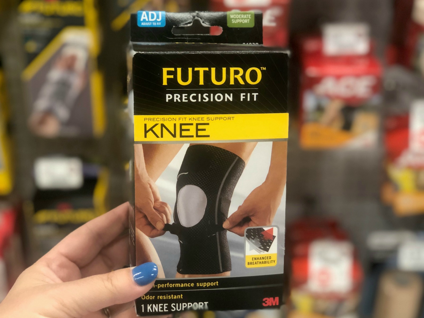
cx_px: 212
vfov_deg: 28.0
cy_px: 159
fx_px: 637
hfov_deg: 36.8
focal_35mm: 52
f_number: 2.4
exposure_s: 1/43
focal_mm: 6
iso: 125
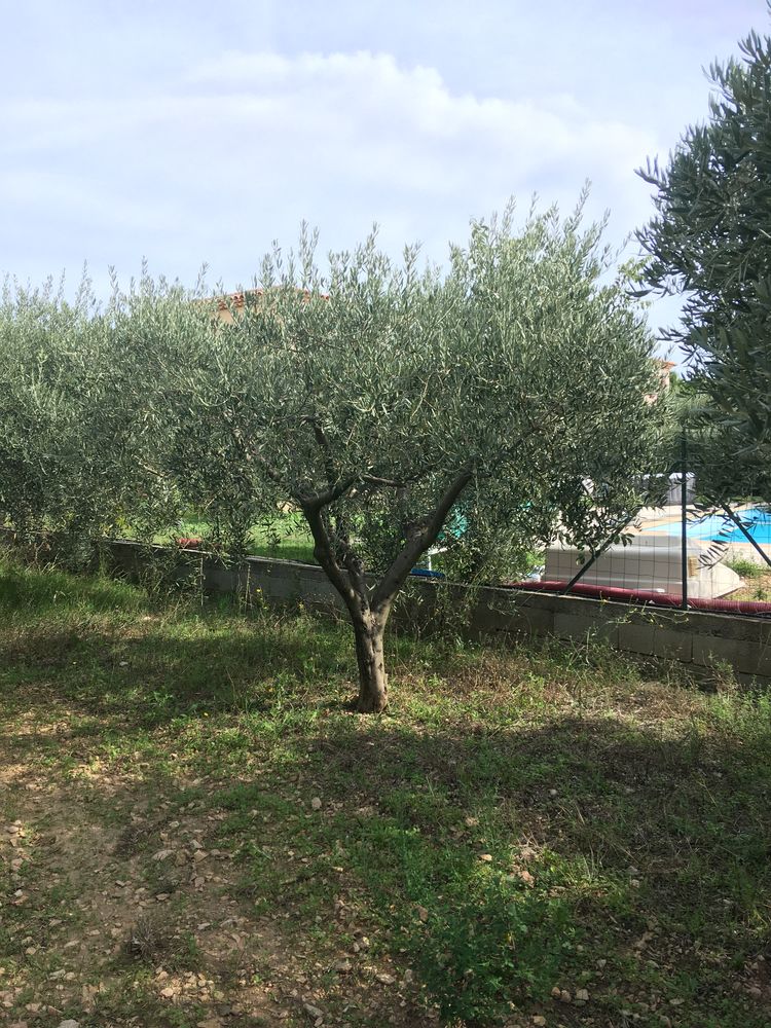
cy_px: 514
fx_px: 861
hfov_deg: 48.2
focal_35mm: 29
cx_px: 386
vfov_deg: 61.7
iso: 25
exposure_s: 1/523
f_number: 2.2
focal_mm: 4.15
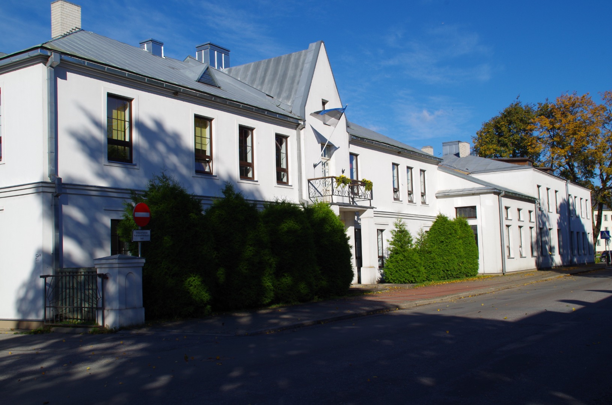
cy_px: 202
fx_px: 713
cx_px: 306
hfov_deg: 46.5
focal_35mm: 42
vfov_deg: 31.8
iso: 100
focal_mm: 28
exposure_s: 1/160
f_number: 14
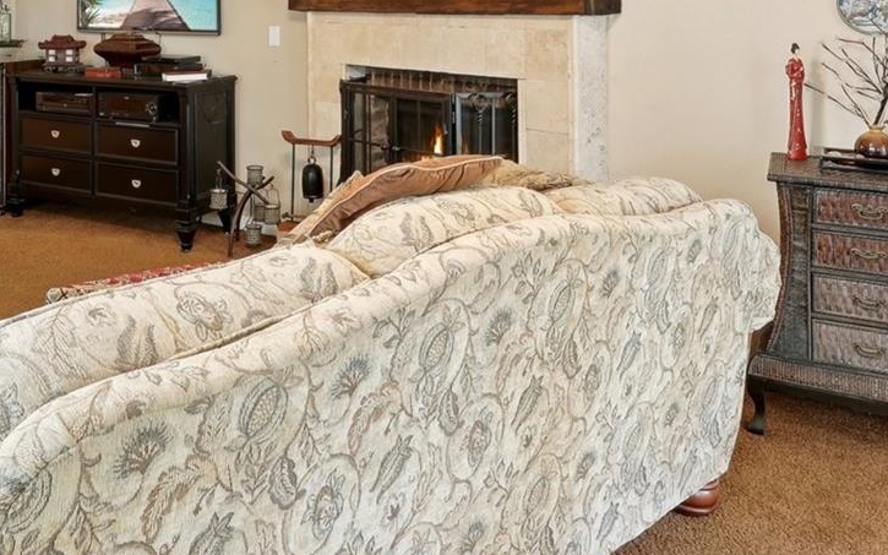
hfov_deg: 52.8
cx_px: 283
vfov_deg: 32.7
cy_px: 10
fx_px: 871
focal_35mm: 36
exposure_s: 1/8
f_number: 8
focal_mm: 16
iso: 400
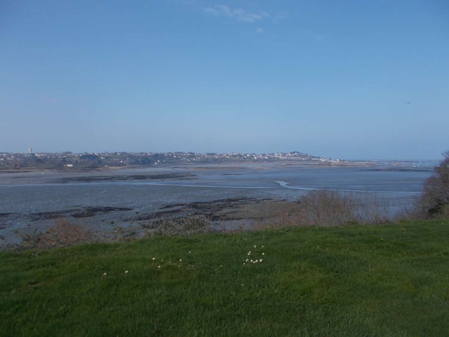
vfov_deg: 53.1
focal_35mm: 26
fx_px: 337
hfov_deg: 67.3
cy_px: 168
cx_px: 224
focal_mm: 4.6
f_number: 8
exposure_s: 1/200
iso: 80
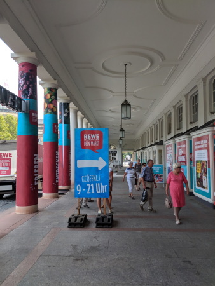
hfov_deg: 51.4
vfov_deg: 65.3
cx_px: 108
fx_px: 223
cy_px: 143
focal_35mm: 27
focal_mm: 4.44
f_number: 1.8
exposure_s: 1/835
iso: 80
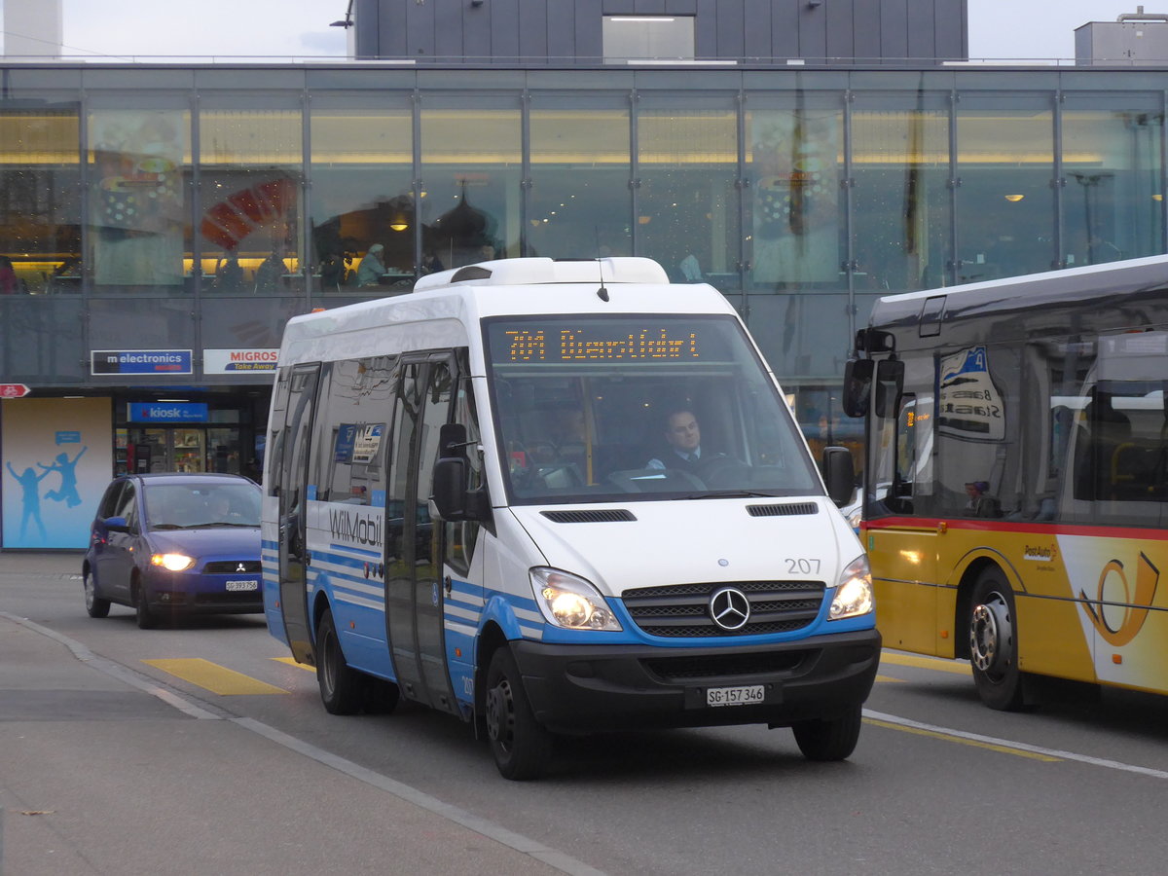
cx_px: 584
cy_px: 438
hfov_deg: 20.2
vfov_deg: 15.2
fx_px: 3273
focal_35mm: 97
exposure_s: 1/160
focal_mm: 19.2
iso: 400
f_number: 4.7
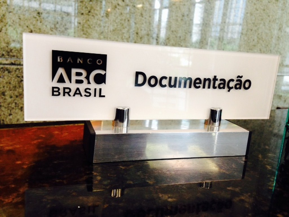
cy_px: 108
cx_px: 144
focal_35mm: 33
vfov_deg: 42.9
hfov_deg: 55.4
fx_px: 276
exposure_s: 1/20
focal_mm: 4.12
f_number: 2.4
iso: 125
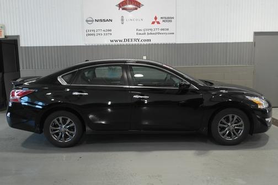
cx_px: 139
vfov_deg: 43.6
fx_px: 232
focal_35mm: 30
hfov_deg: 61.9
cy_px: 92
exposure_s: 1/50
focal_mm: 20
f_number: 3.5
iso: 400
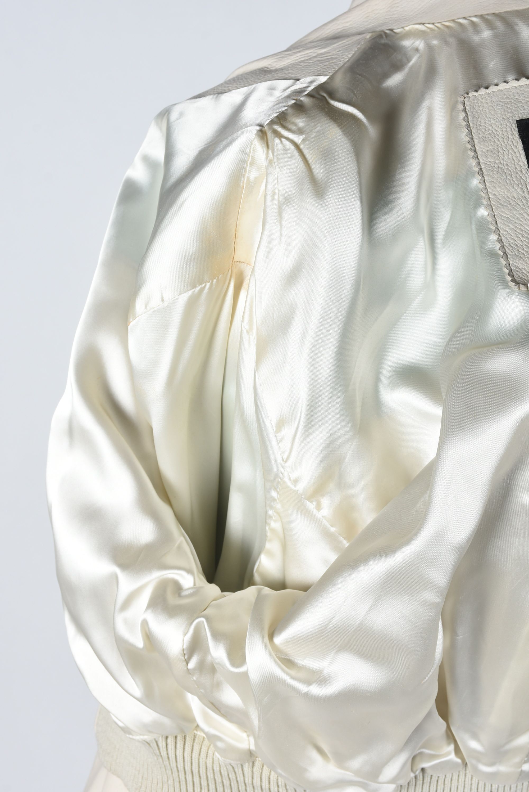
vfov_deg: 33.4
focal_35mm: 60
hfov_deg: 22.7
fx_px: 1320
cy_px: 396
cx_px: 264
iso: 200
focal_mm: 40
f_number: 11
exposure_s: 1/125
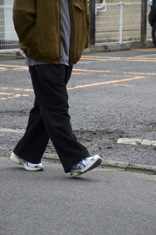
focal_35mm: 165
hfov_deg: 8.3
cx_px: 78
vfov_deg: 12.5
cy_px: 118
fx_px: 1077
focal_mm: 110
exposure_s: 1/800
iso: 160
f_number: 6.3
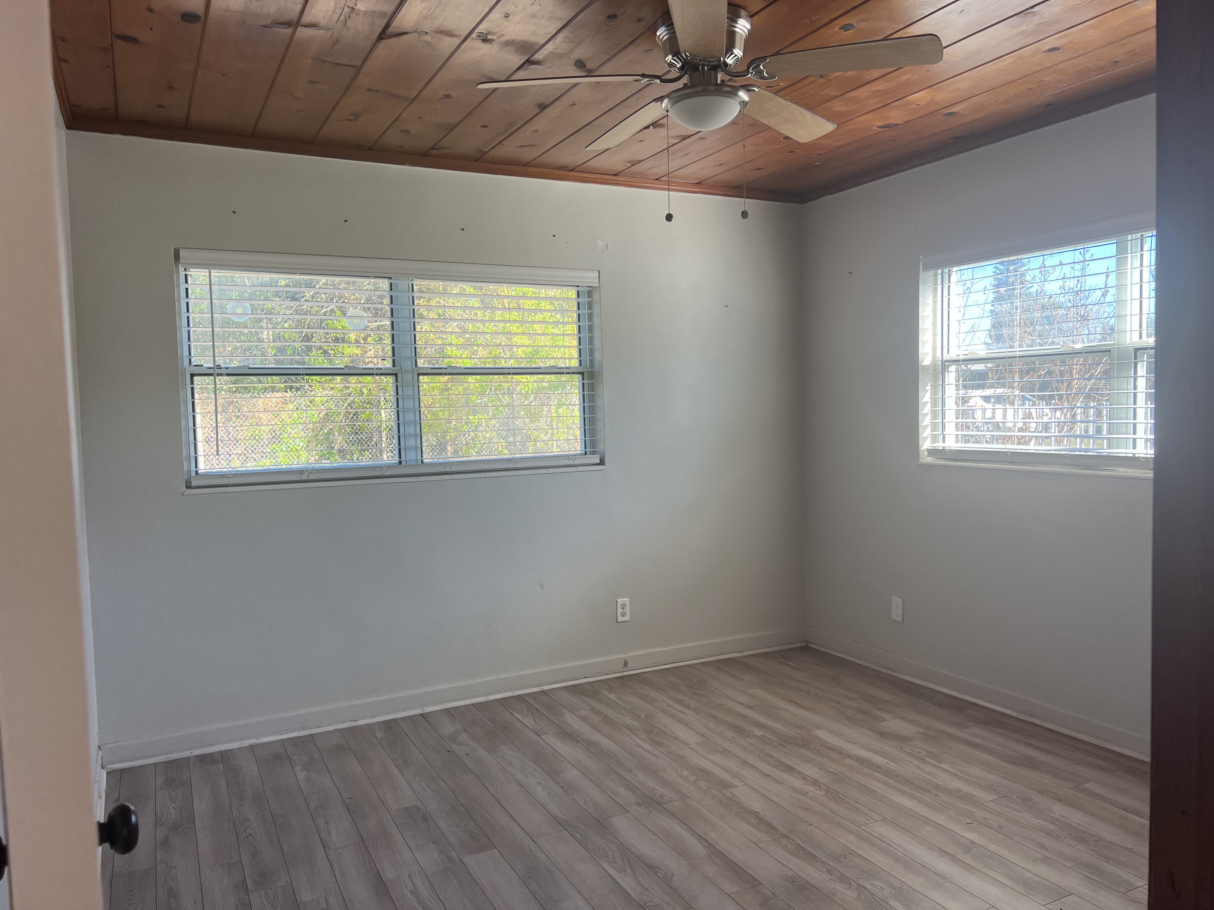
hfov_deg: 67.3
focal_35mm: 26
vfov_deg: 53.1
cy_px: 455
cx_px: 607
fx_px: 912
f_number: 1.5
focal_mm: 5.7
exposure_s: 1/206
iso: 40
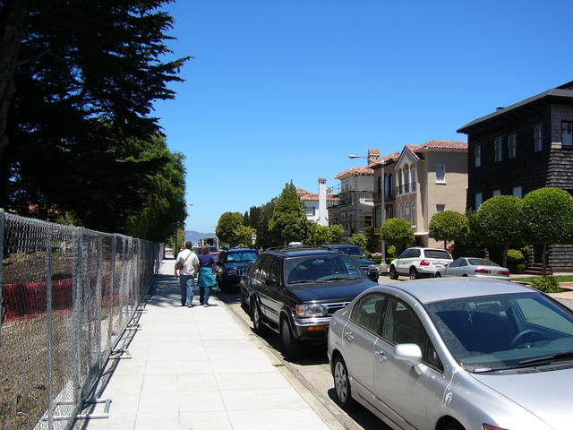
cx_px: 286
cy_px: 215
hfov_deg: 52.6
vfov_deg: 40.7
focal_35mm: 35
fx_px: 579
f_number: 8
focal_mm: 5.8
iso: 50
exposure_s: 1/125
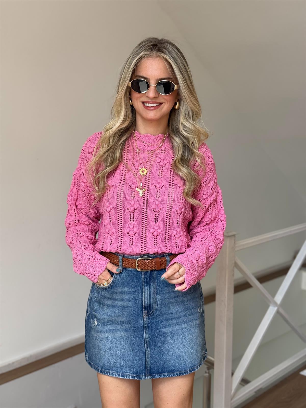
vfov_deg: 39.7
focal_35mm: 48
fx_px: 566
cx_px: 153
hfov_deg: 30.3
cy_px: 204
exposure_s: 1/153
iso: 50
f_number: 1.78
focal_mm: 6.76
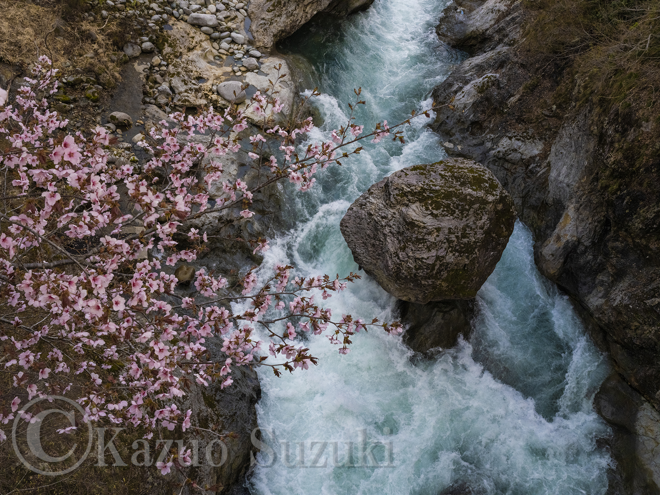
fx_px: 686
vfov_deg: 39.7
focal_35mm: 36
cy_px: 248
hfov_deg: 51.4
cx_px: 330
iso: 2500
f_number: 20
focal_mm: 45
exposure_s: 1/125
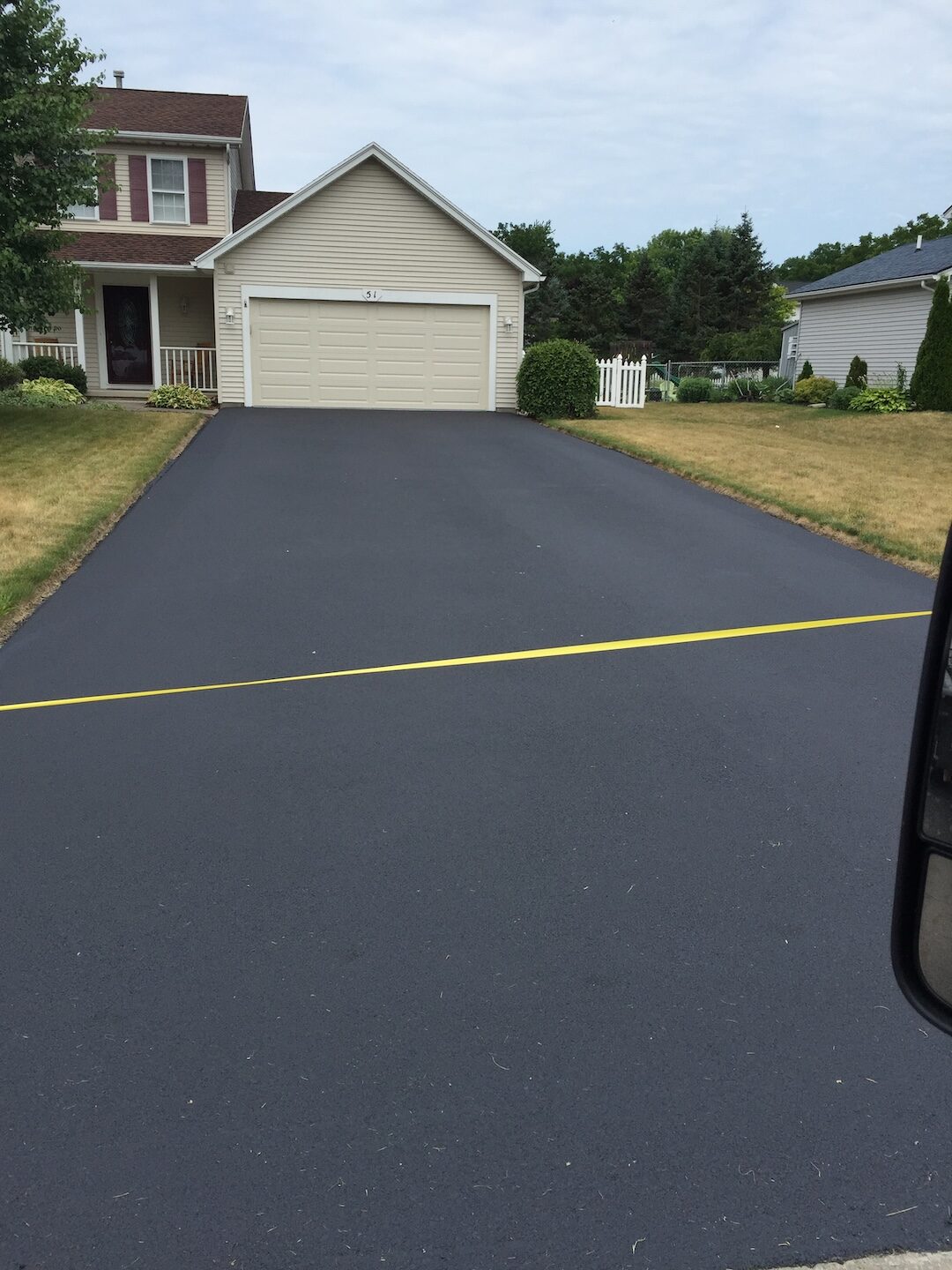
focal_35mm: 29
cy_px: 635
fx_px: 1063
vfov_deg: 61.7
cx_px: 476
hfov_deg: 48.2
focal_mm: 4.15
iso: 32
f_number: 2.2
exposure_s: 1/1721
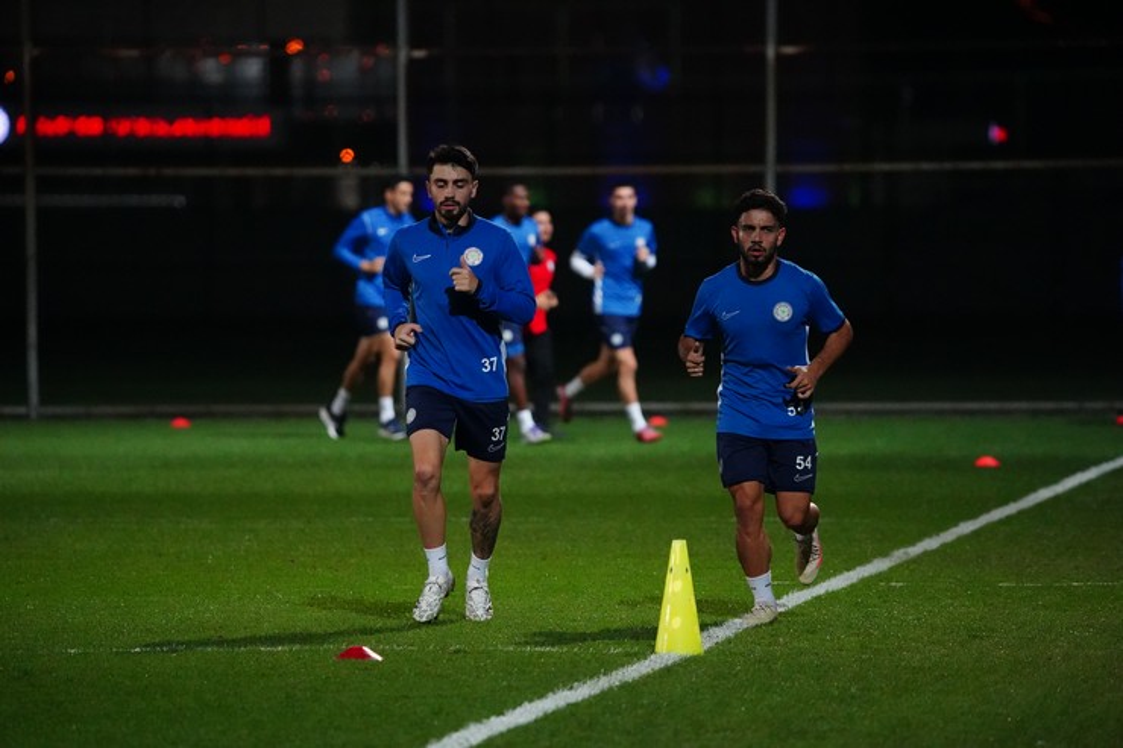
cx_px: 562
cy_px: 374
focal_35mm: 379
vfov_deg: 3.6
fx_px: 11819
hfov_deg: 5.4
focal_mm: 379
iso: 16000
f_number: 6.3
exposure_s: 1/800
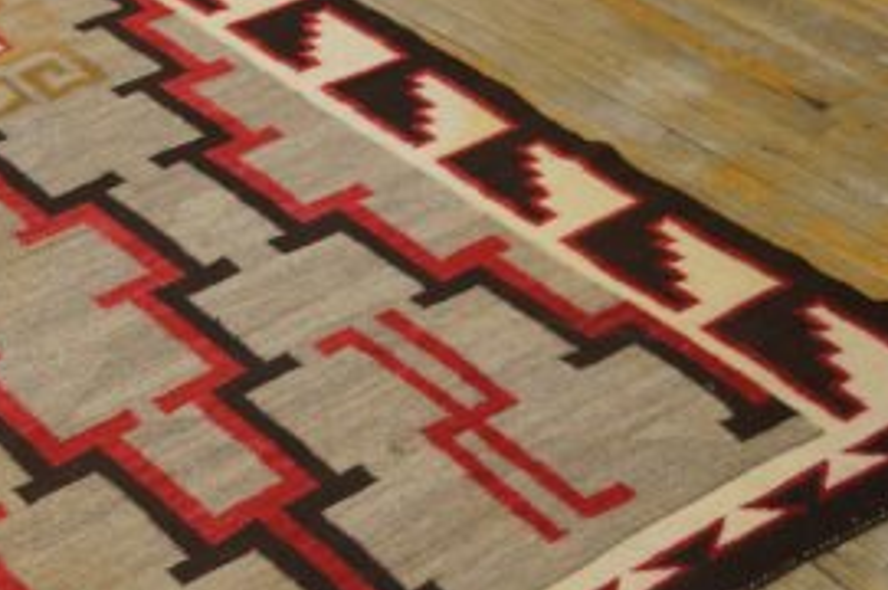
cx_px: -59
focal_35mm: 73
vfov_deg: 18.6
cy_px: 333
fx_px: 1798
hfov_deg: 25.9
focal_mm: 22
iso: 1600
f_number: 4
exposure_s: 1/160
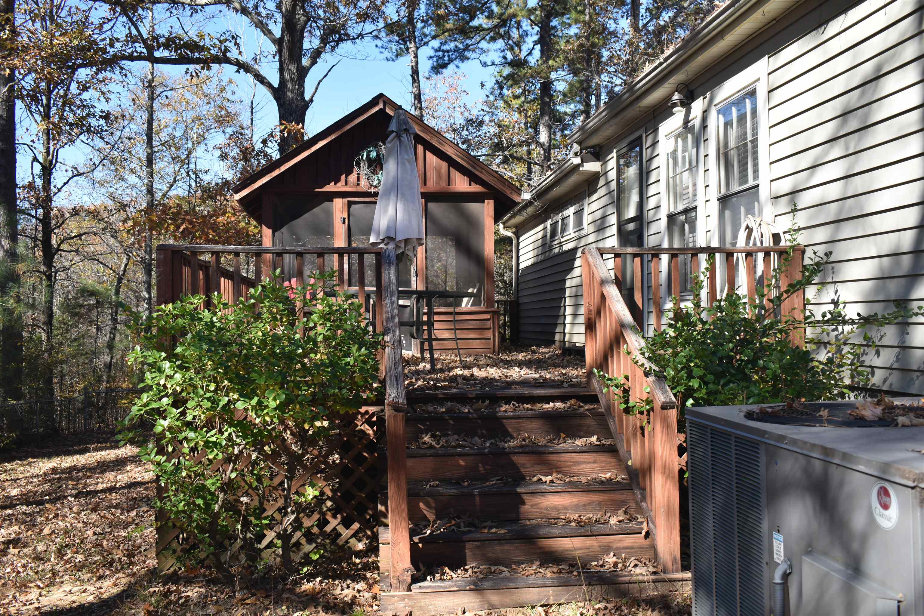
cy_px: 308
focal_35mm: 33
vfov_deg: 40.0
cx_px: 462
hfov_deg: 57.2
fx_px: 847
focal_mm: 22
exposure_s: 1/160
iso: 100
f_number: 6.3
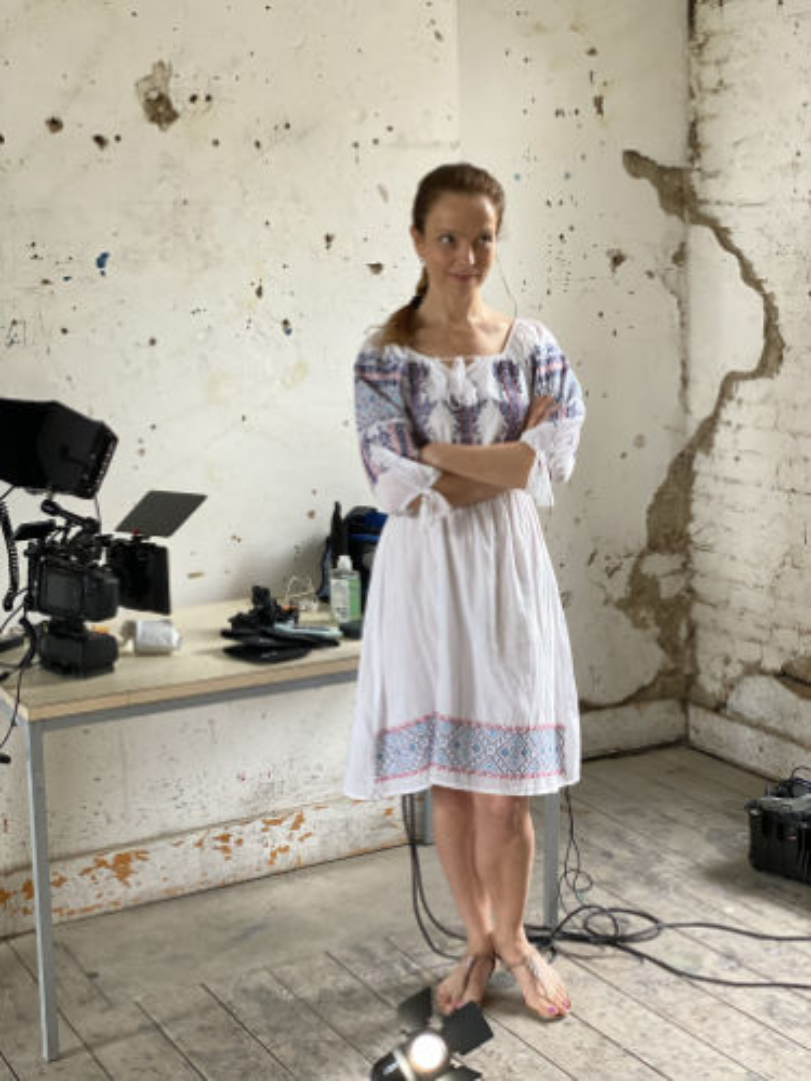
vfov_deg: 36.8
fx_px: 1624
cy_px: 540
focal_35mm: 52
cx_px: 406
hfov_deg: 28.0
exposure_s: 1/120
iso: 160
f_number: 2
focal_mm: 6
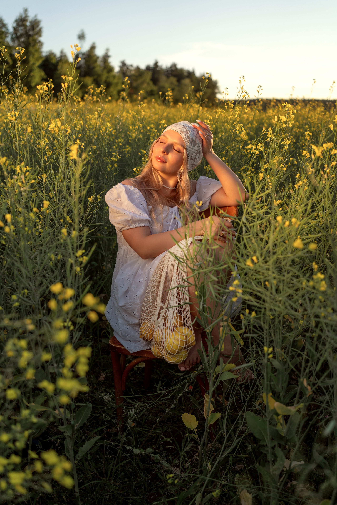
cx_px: 168
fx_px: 491
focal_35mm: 35
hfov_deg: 37.9
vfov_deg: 54.4
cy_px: 252
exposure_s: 1/1000
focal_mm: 35
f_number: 2.8
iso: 160
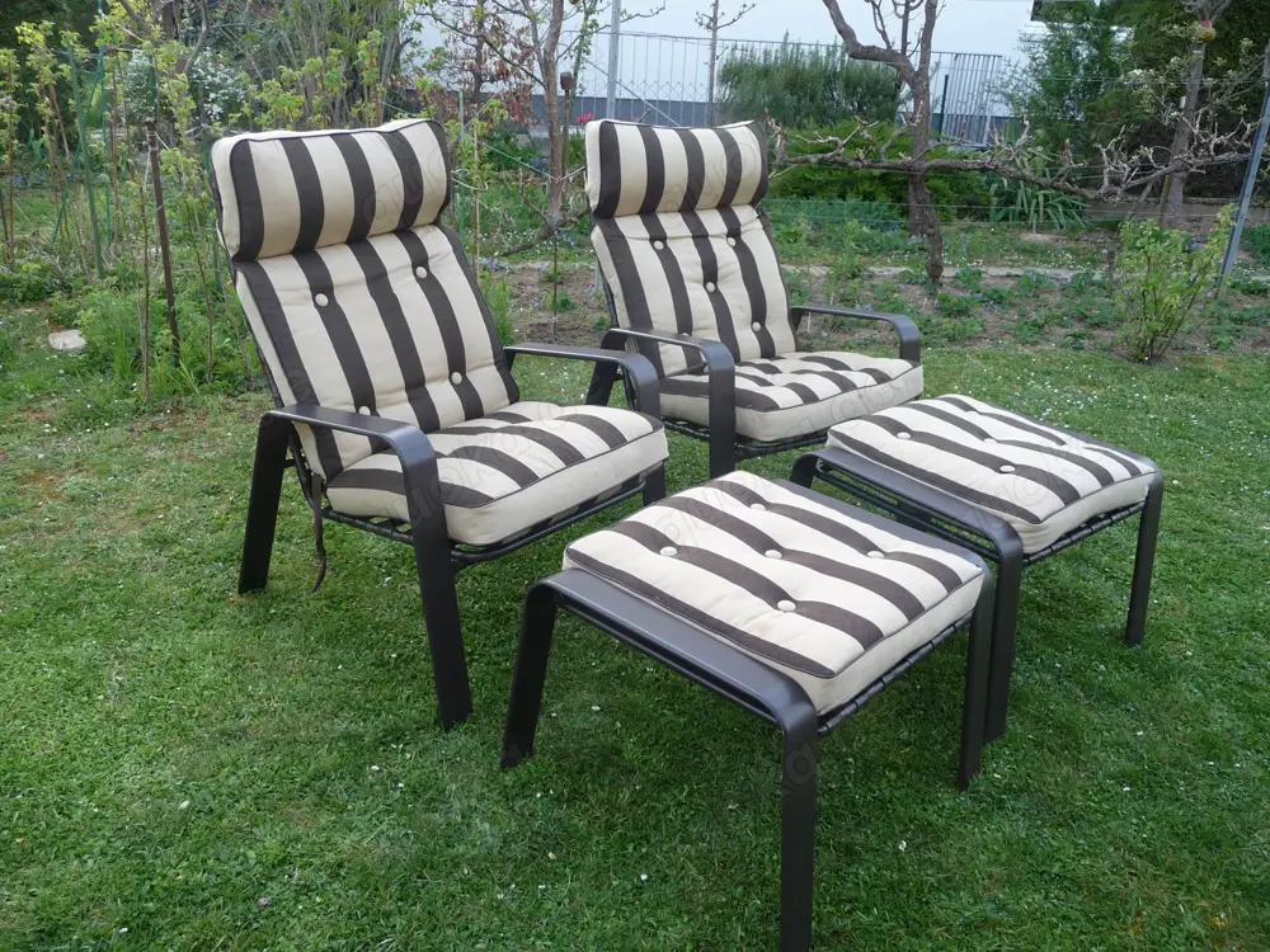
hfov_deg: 63.4
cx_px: 635
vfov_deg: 49.7
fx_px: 1027
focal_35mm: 28
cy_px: 476
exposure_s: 1/100
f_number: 3.3
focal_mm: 4.7
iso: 100
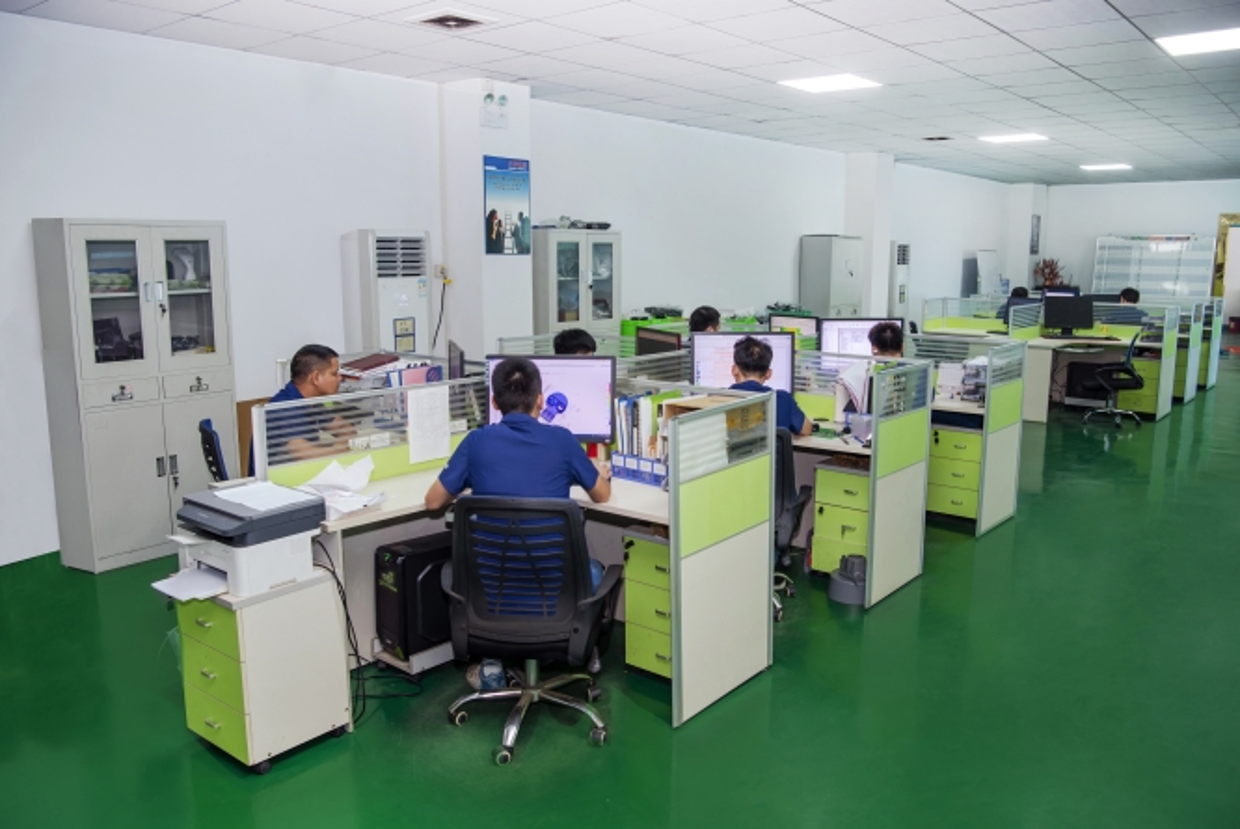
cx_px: 620
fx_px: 1000
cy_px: 414
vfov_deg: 45.0
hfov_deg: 63.6
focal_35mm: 29
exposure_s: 1/13
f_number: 5.6
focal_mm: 29
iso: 200
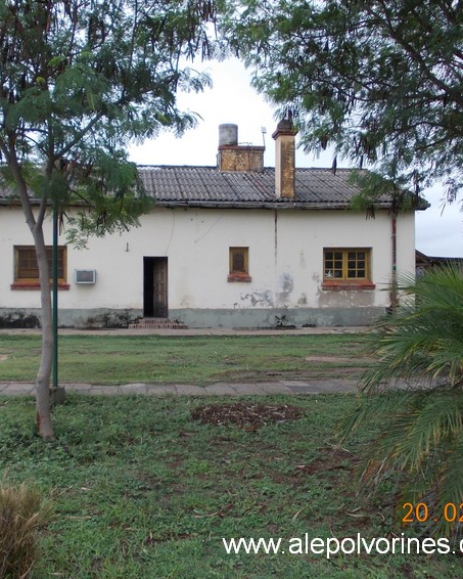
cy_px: 288
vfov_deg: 49.1
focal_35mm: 37
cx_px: 190
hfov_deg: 40.0
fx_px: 634
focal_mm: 4
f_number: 5.4
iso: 80
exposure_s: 1/200
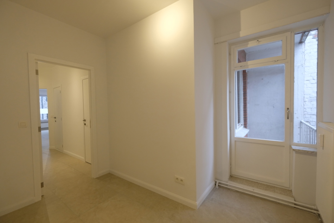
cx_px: 167
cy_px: 112
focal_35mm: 15
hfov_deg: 100.4
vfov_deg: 77.3
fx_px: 139
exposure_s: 1/90
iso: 800
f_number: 4
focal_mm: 10
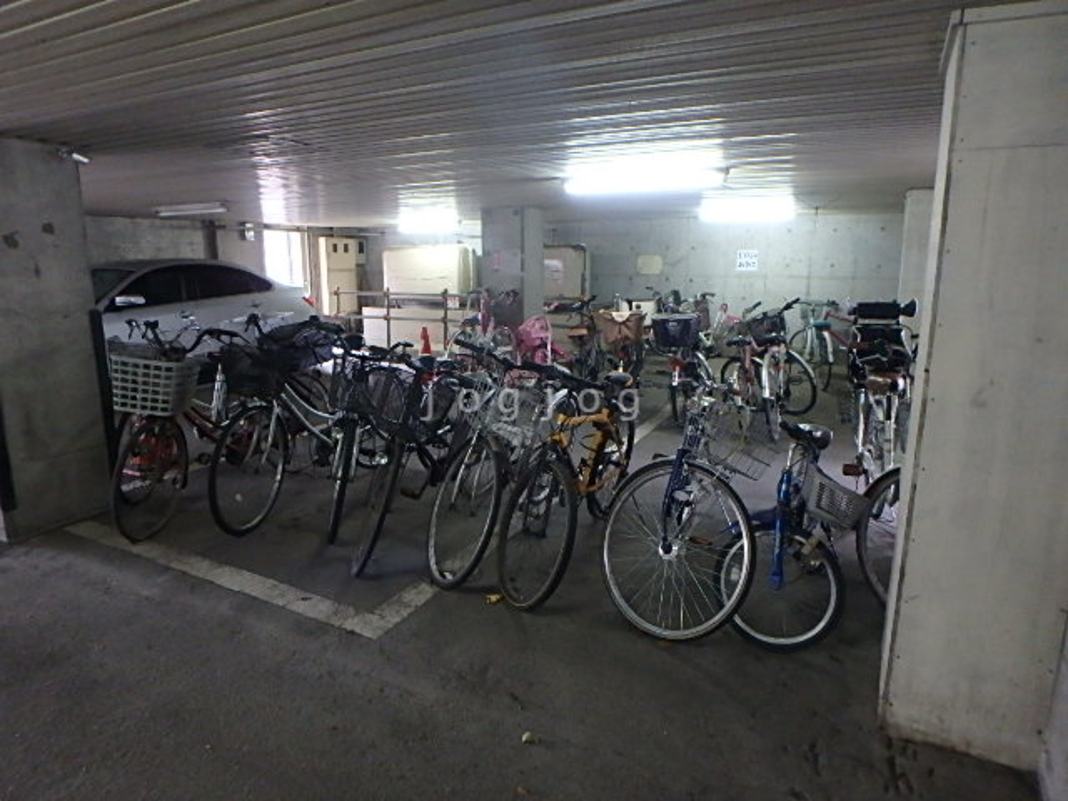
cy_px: 400
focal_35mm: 21
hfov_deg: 79.0
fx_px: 648
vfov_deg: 63.4
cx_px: 534
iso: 800
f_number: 3.5
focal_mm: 3.7
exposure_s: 1/20
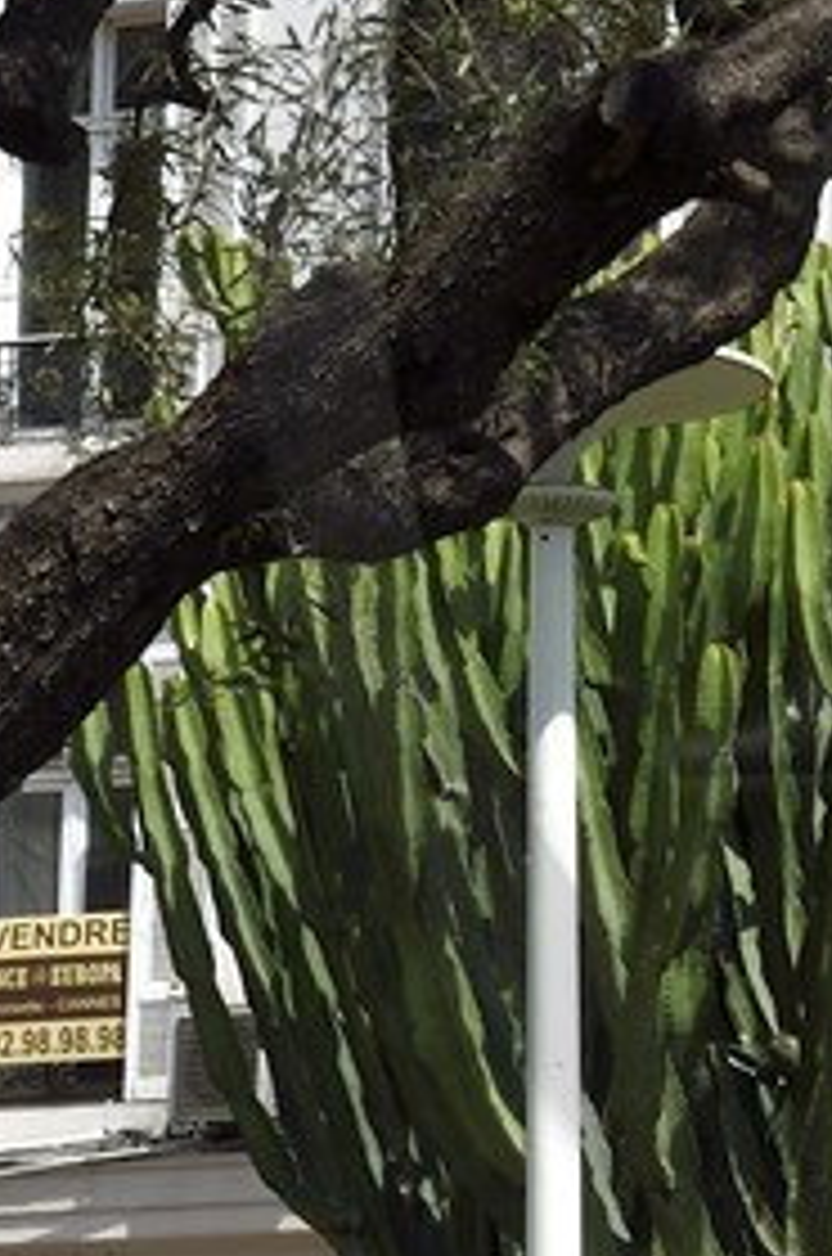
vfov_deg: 8.5
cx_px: 1624
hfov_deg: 5.6
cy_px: 225
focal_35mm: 241
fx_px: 8385
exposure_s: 1/200
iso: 200
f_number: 14
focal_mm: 42
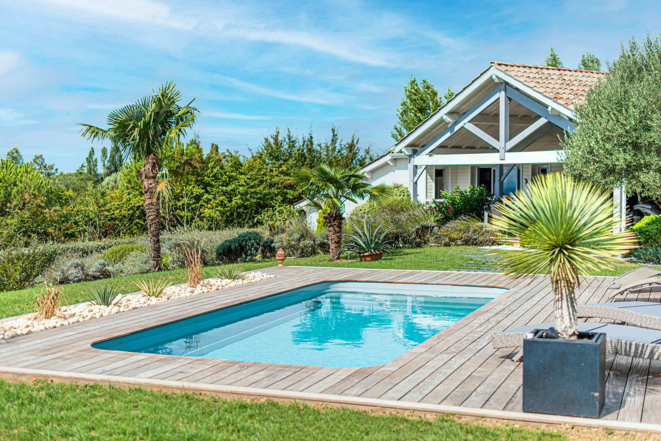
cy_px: 220
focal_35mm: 50
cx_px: 330
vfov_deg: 27.0
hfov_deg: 39.6
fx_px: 918
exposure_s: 1/4000
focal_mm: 50
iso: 100
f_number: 2.5
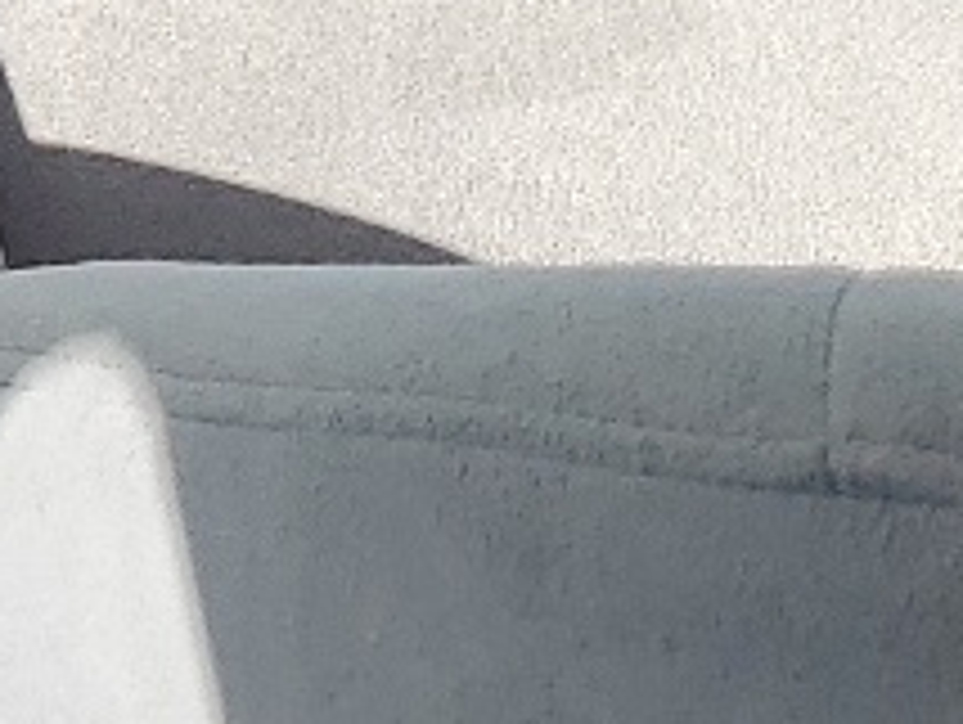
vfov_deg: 7.4
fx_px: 5403
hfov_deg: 9.4
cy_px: -675
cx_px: -1066
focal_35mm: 194
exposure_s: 1/185
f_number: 1.5
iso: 50
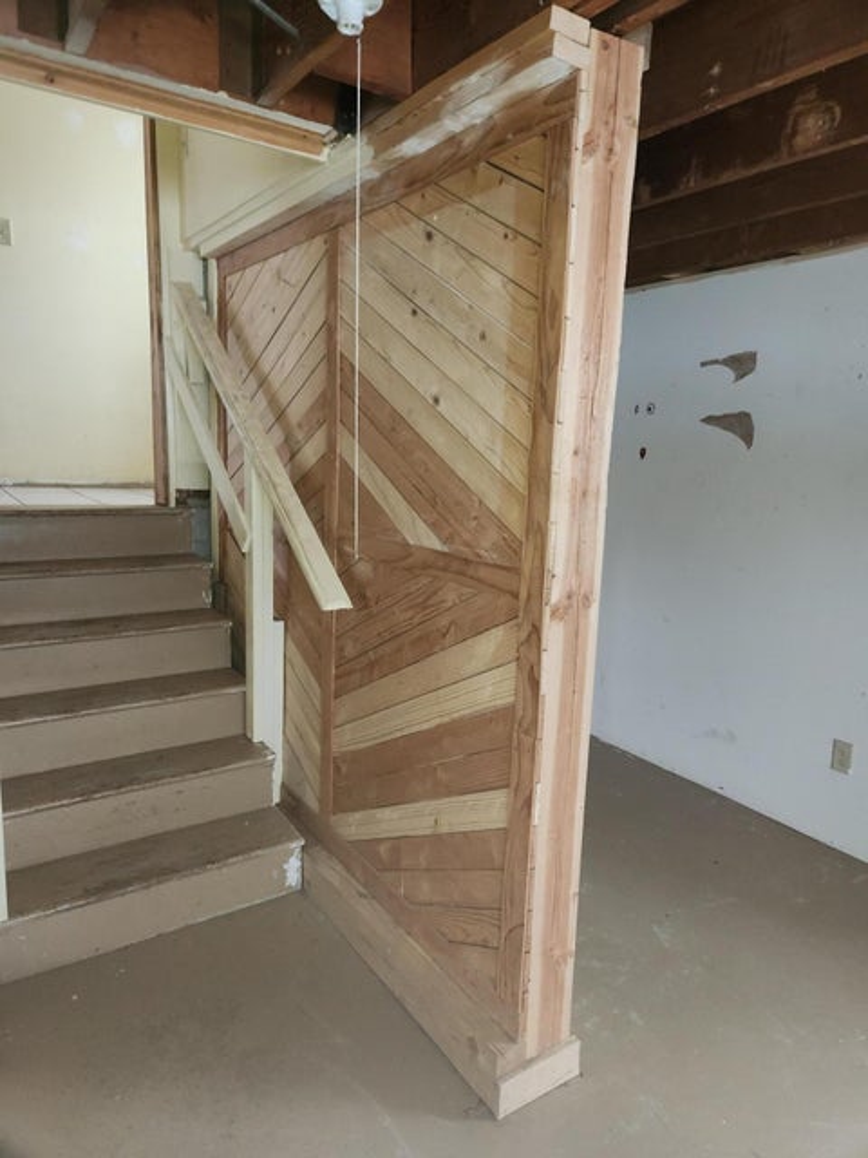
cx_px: 434
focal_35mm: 23
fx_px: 769
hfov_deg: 58.9
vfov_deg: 73.9
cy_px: 579
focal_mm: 5.4
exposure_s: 1/17
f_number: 1.8
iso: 125
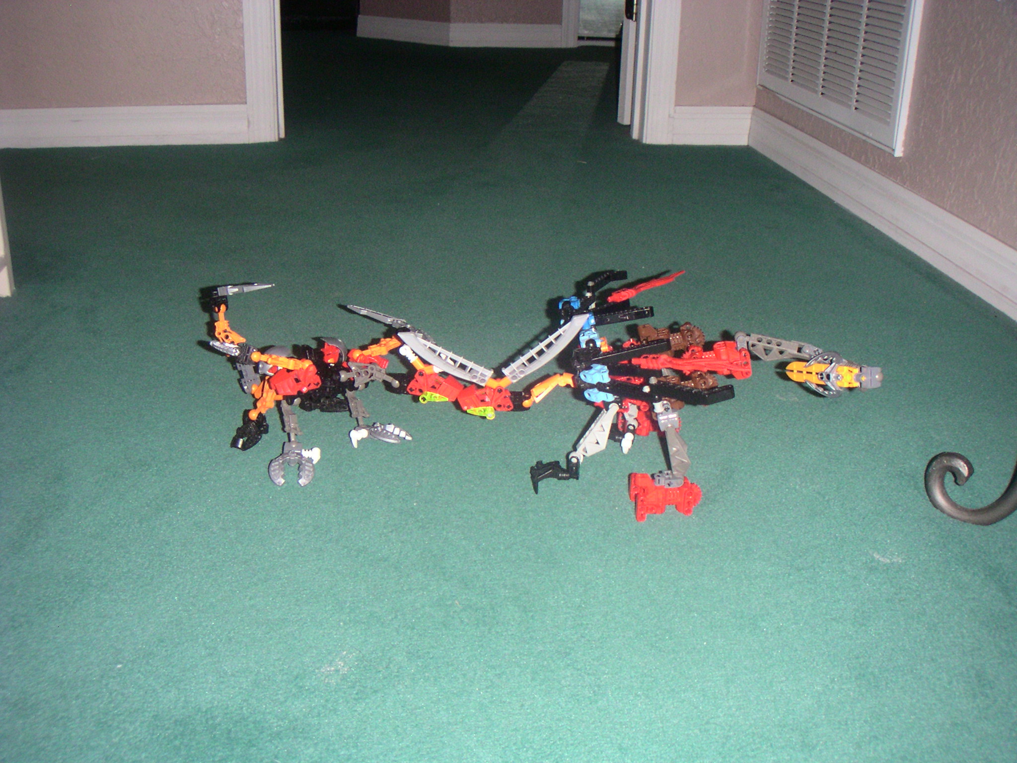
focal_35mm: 37
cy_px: 382
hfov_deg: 50.1
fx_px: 1087
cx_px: 508
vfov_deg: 38.7
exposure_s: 1/50
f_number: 2.8
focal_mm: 5.7
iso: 160
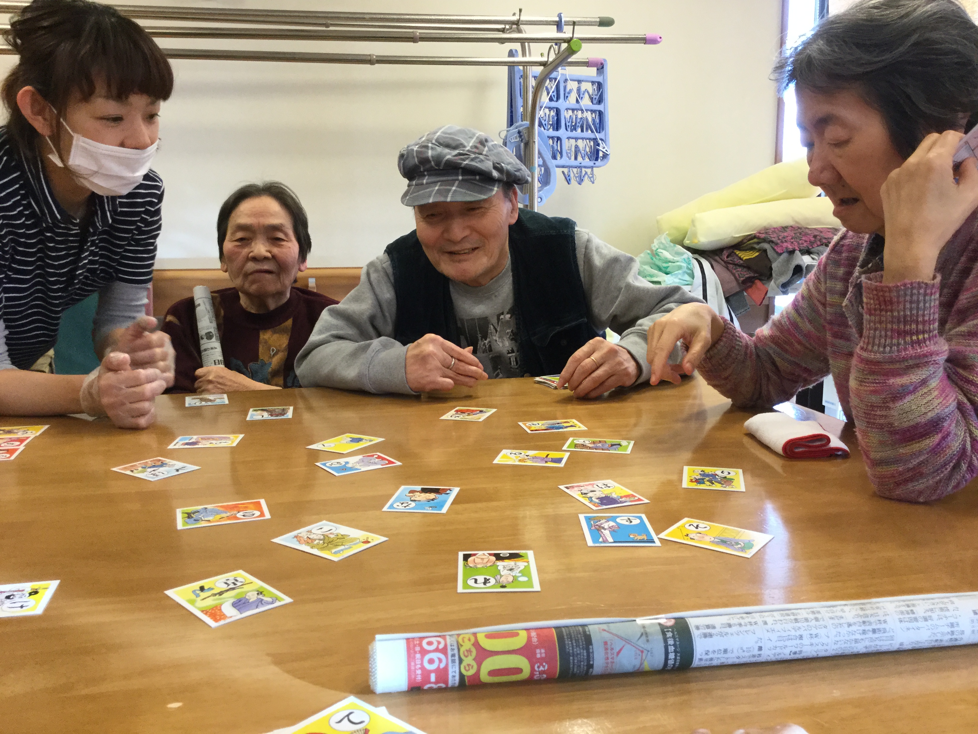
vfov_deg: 45.4
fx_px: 876
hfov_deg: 58.4
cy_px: 367
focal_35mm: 31
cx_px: 489
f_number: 2.4
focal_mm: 3.3
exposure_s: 1/30
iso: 50
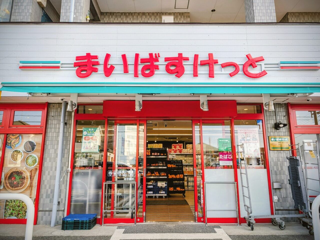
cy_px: 120
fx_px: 222
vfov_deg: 56.8
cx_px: 160
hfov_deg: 71.6
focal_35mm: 24
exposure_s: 1/317
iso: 35
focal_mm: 6.9
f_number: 1.68
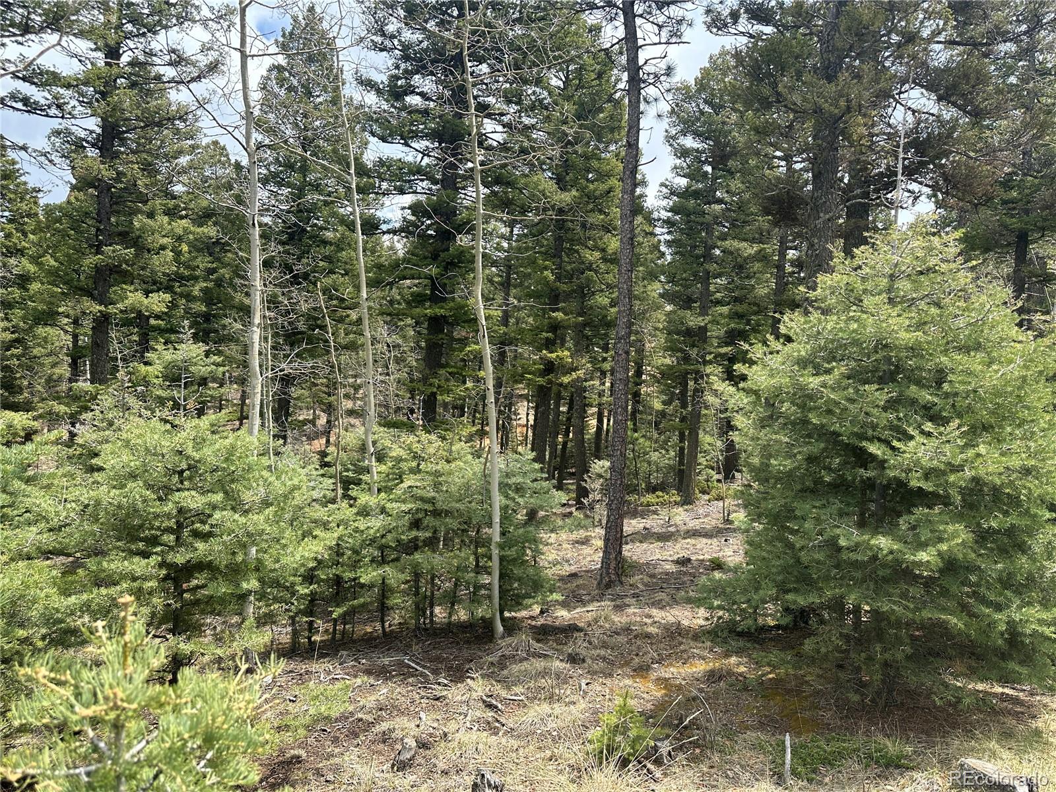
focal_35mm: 24
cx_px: 528
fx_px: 732
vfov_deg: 56.8
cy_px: 396
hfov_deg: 71.6
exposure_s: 1/1779
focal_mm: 6.86
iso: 80
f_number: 1.78
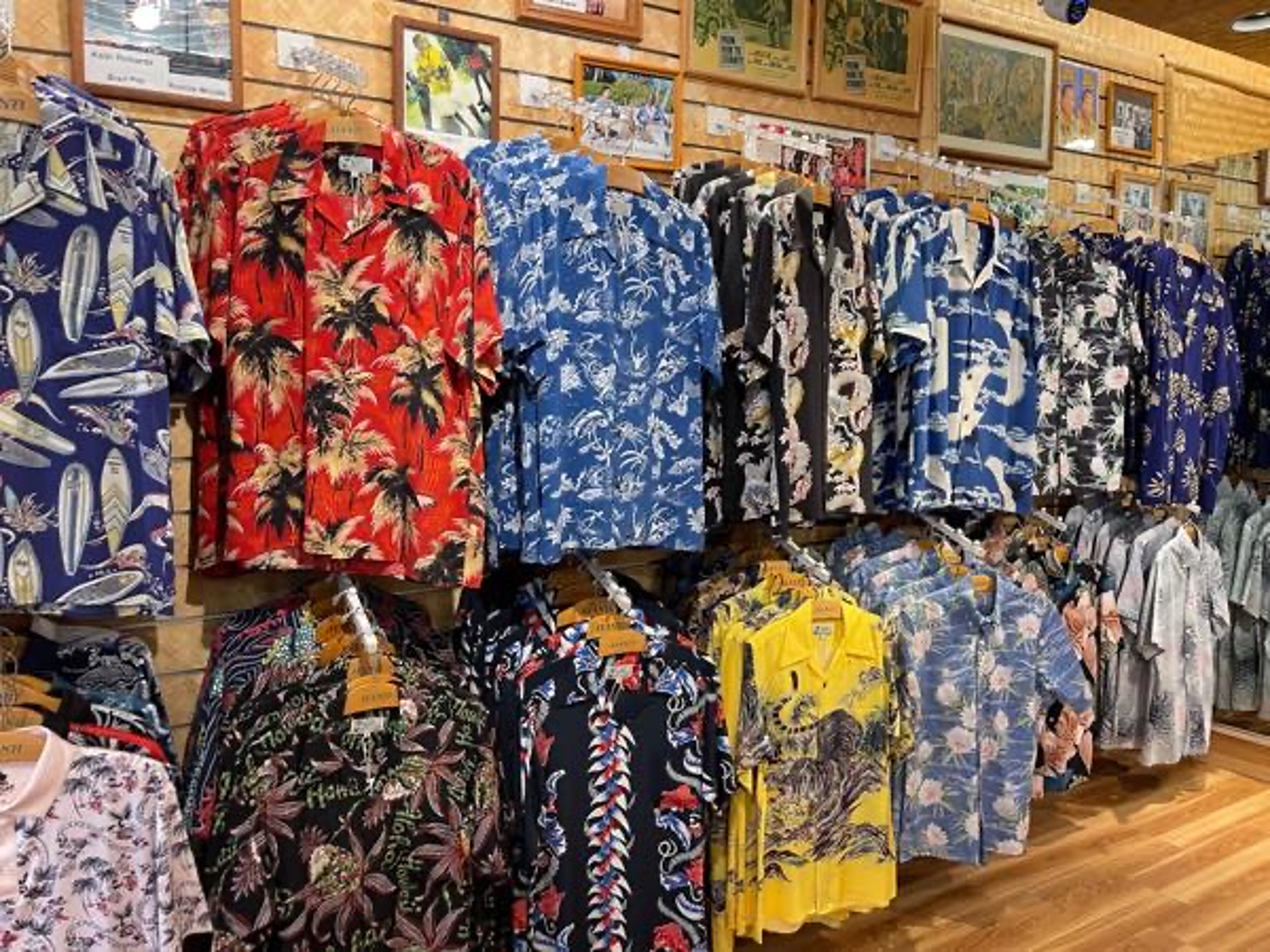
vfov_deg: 53.1
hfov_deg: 67.3
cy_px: 476
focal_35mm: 26
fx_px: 954
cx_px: 635
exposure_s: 1/60
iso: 125
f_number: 1.6
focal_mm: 5.1
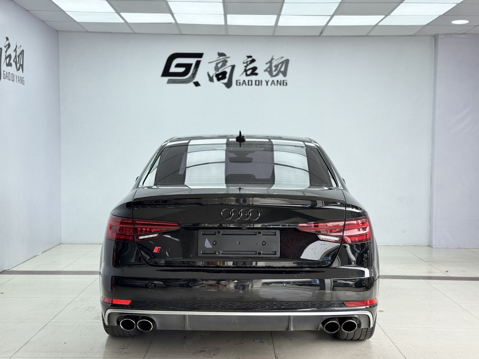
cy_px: 180
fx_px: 664
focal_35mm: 48
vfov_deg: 30.3
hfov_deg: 39.7
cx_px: 240
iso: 64
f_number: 1.78
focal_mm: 6.76
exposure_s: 1/615
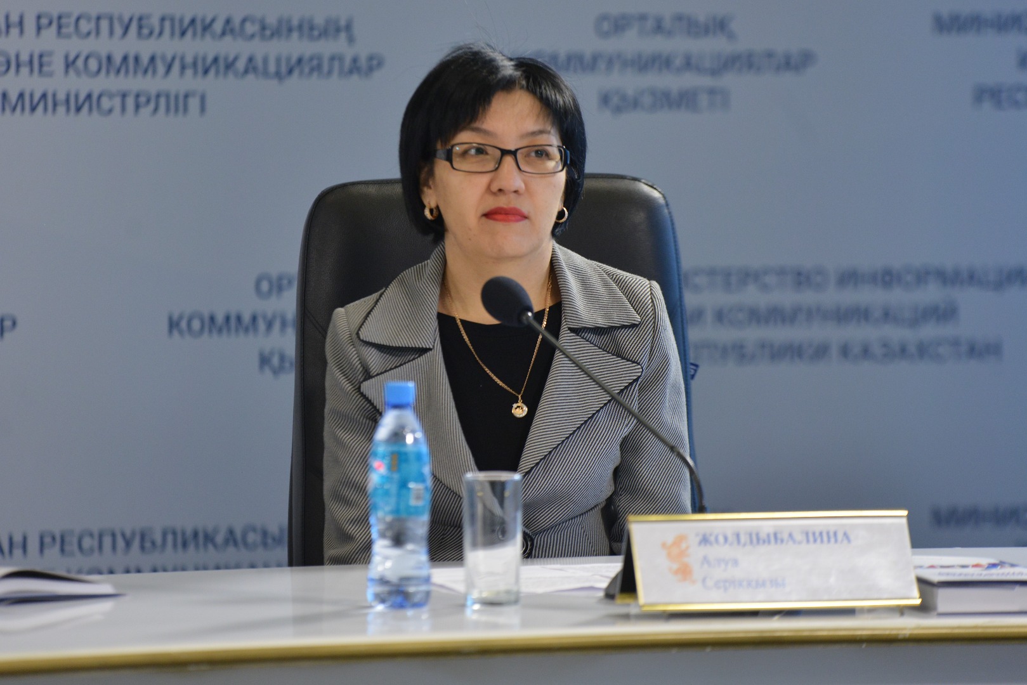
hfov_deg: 10.3
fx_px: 5706
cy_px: 342
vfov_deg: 6.9
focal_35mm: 200
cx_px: 514
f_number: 3.5
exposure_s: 1/160
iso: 1600
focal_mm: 200
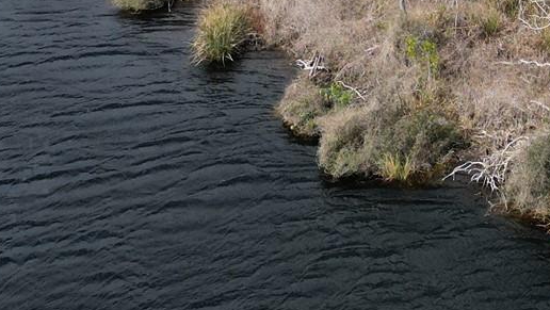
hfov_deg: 24.7
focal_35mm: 81
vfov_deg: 13.3
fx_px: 1182
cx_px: 582
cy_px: -272
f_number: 1.7
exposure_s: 1/2500
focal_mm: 6.72
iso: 150
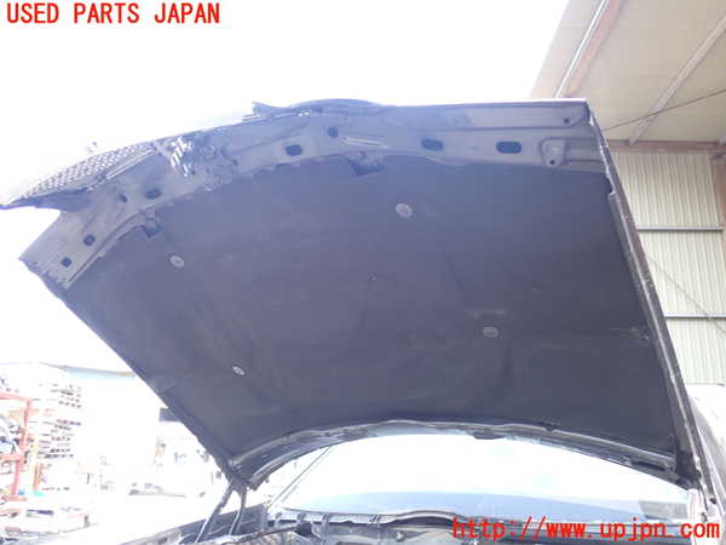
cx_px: 363
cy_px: 272
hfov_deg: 60.0
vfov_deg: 46.8
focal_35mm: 30
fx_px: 629
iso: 100
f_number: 2.3
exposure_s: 1/100
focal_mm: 5.4
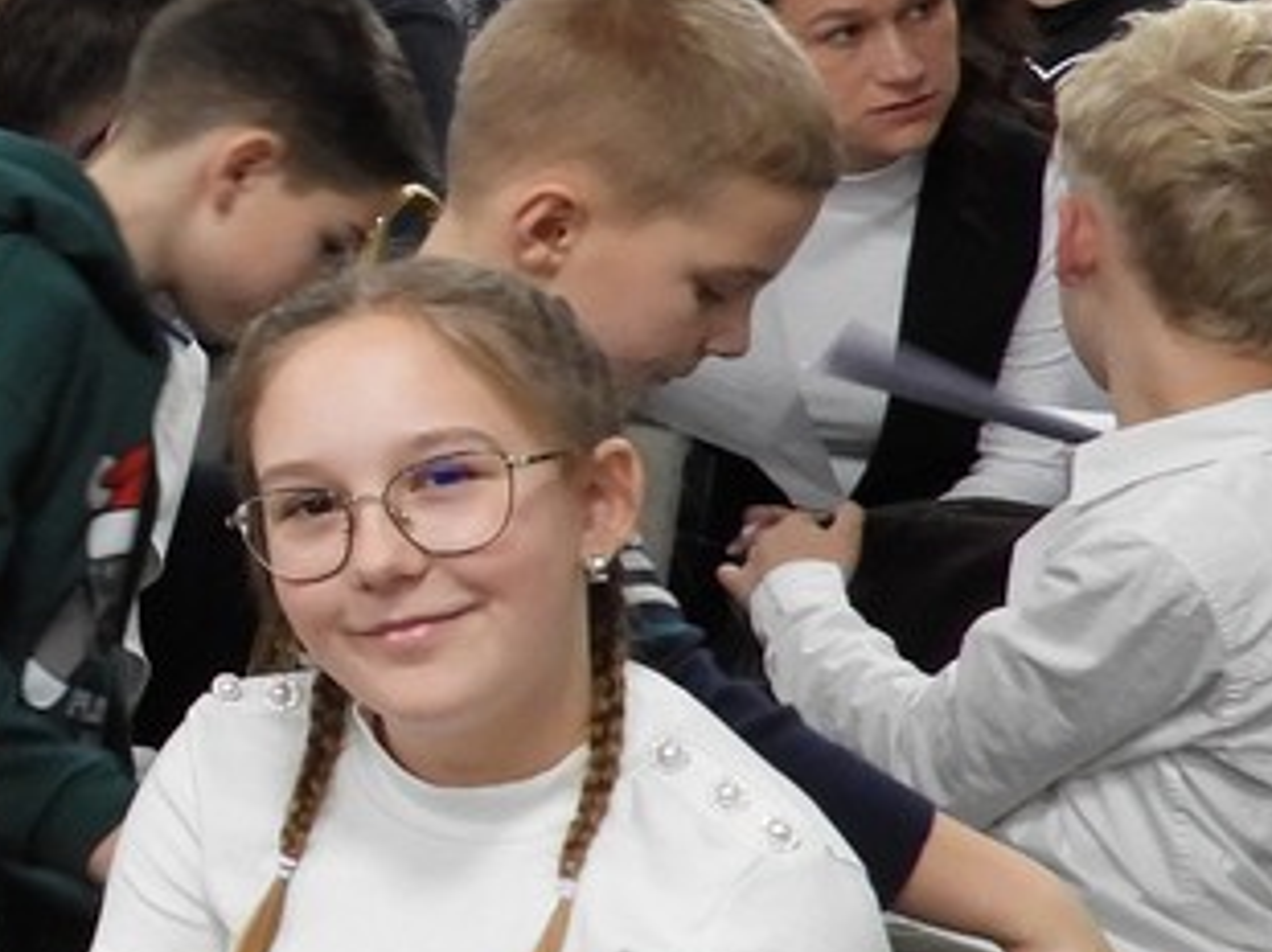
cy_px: 300
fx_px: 3415
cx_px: -878
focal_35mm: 93
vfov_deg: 15.8
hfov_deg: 17.8
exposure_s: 1/30
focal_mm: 4.3
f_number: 2.8
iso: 360
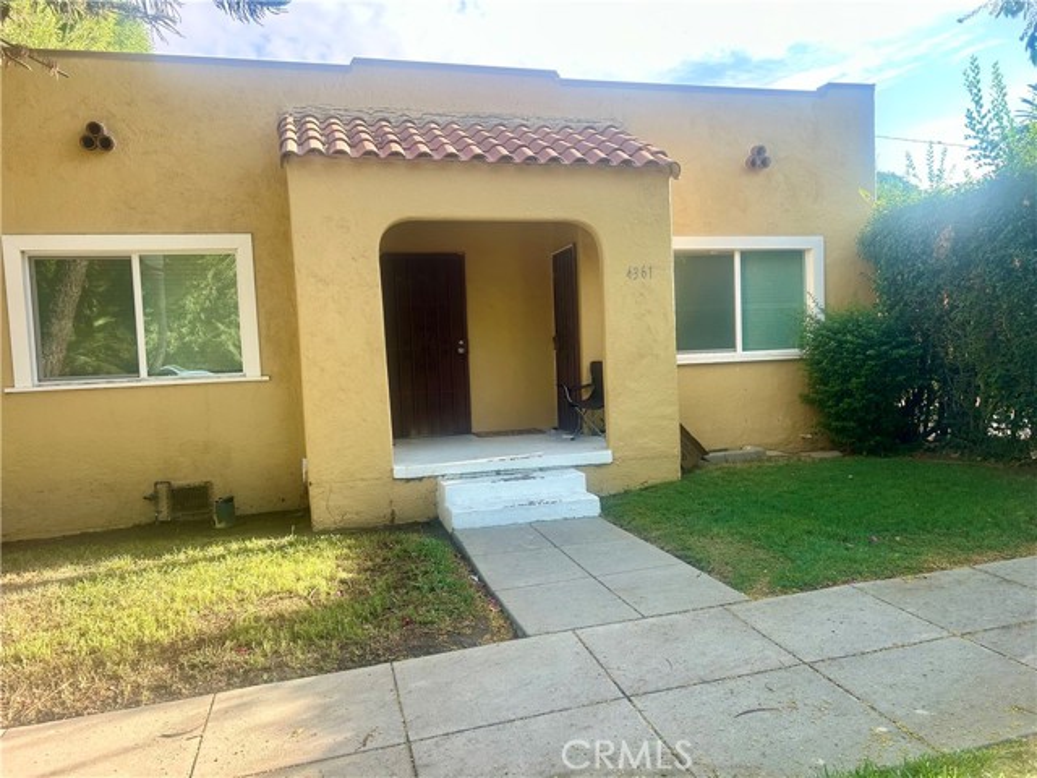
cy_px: 389
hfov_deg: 67.3
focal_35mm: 26
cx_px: 518
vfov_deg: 53.1
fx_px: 779
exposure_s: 1/552
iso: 50
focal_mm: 5.7
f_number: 1.5
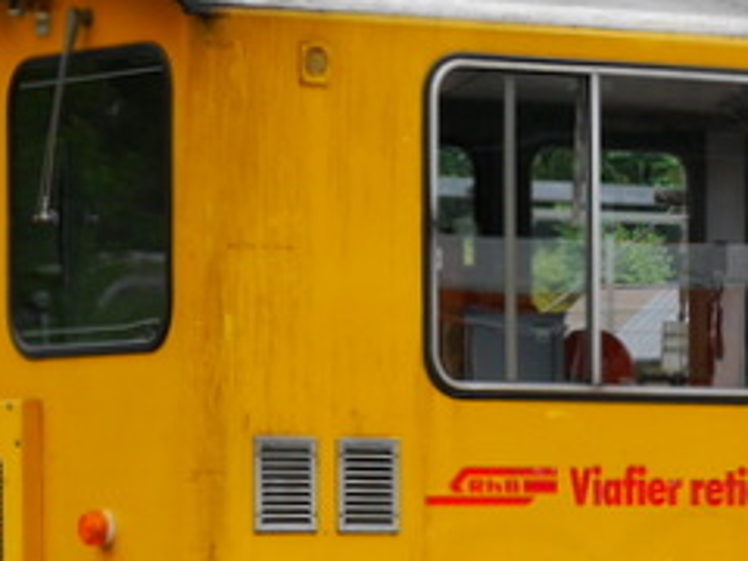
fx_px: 6266
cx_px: 926
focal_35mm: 290
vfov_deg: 5.1
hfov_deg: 6.8
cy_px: 595
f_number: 7.1
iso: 160
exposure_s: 1/200
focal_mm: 29
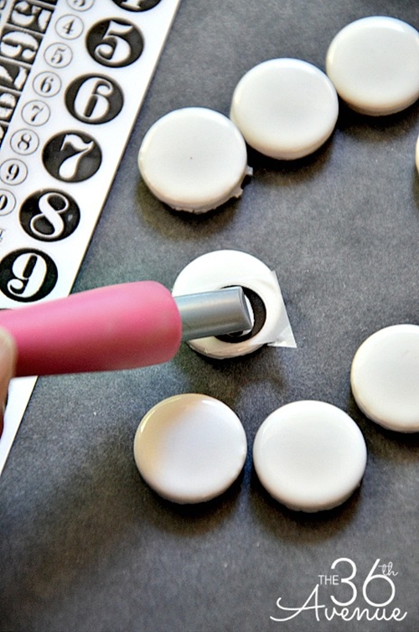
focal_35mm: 158
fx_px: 2760
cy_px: 316
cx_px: 210
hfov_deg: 8.7
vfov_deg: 13.1
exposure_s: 1/30
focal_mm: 105
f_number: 5.6
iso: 1000
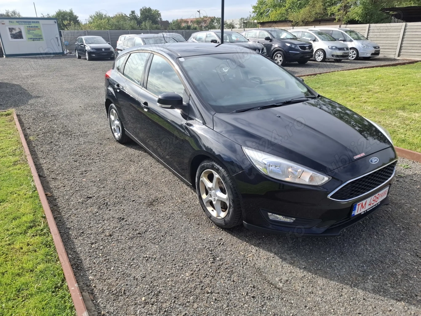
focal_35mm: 23
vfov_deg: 58.9
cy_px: 158
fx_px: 280
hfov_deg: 73.9
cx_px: 210
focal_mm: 5.54
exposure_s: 1/903
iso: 50
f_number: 1.8
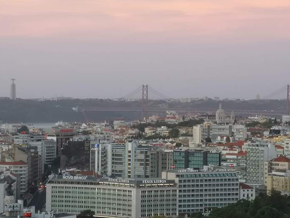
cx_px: 140
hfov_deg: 13.5
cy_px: 92
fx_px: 1224
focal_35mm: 146
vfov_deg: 10.2
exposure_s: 1/33.3
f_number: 2.4
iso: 200
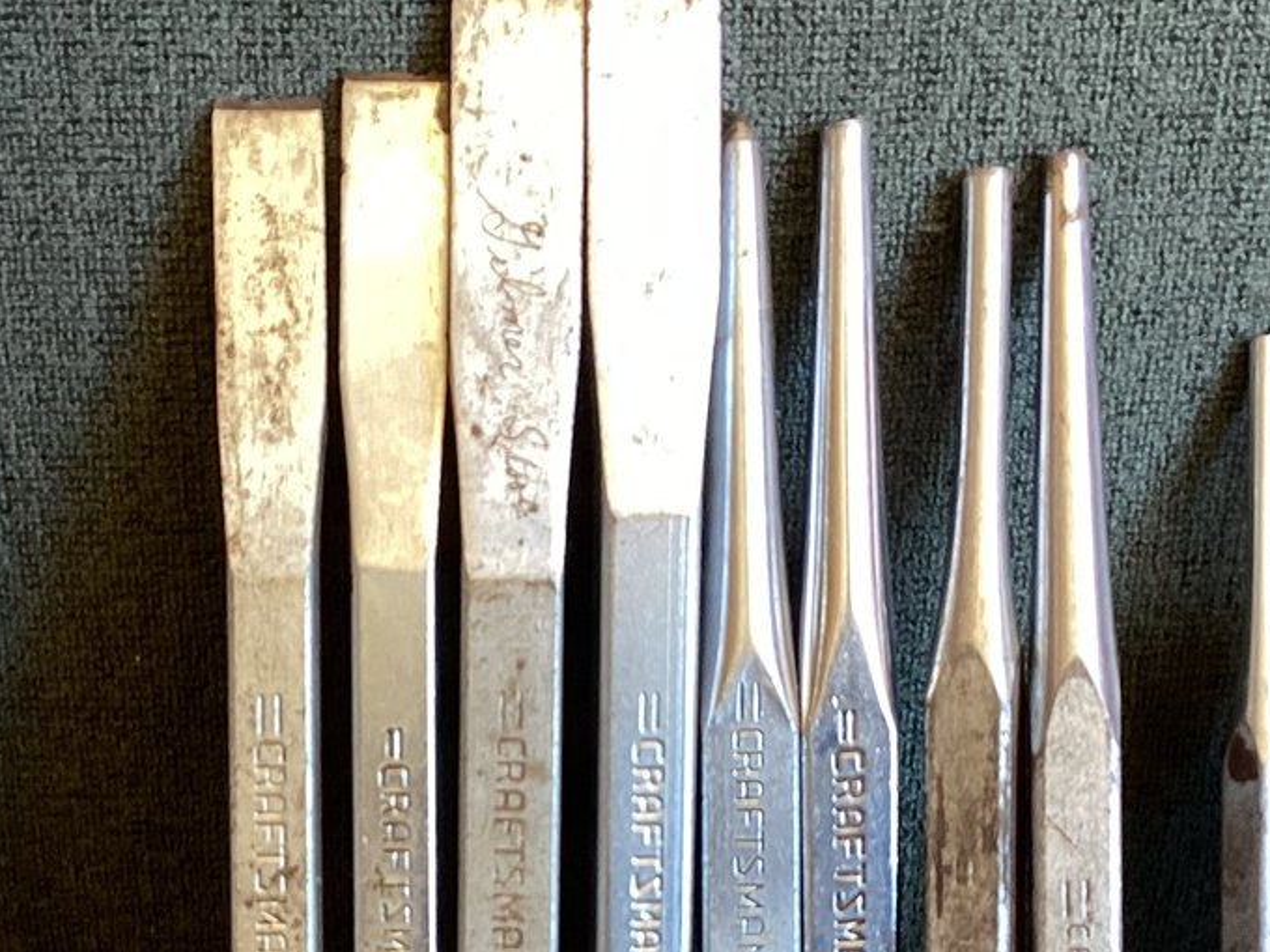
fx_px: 2531
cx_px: 557
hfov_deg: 28.1
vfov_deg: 20.8
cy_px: 878
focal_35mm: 69
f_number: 2.4
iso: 100
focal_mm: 3.3
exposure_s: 1/60
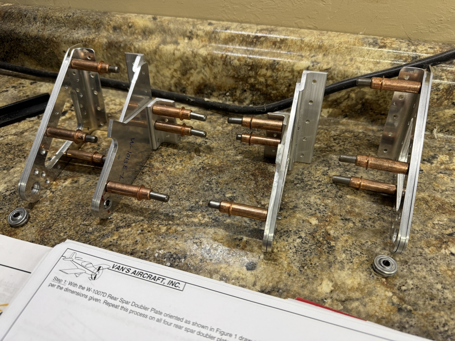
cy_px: 170
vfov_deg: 56.8
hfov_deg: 71.6
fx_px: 315
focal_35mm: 24
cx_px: 228
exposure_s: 1/120
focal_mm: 6.76
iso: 160
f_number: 1.78
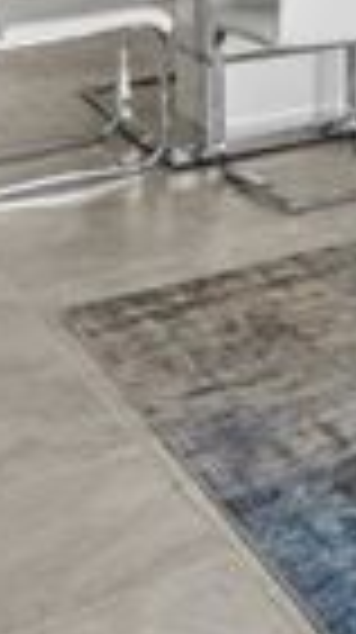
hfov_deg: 11.6
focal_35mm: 84
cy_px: -101
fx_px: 1414
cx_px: 876
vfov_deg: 23.4
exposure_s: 1/4
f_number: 8
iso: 200
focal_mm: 16
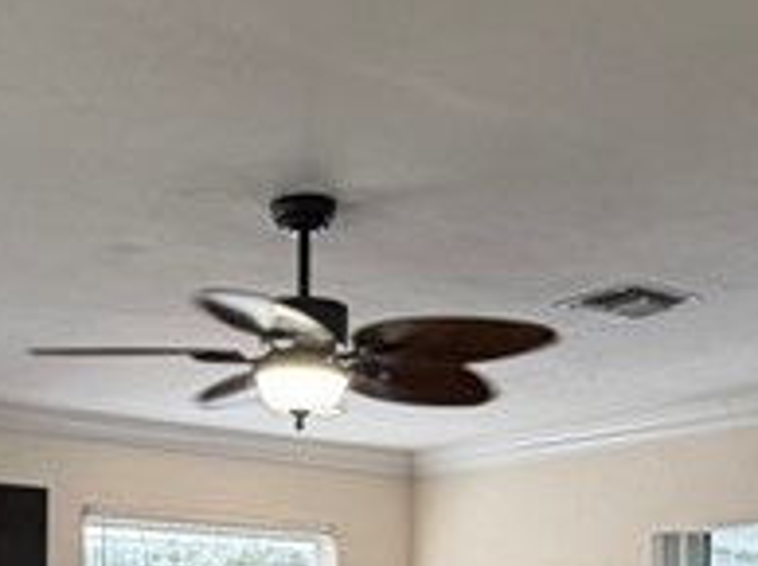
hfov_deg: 26.4
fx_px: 1618
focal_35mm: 74
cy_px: 742
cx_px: 352
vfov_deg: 18.4
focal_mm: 2.22
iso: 80
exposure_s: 1/120
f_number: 2.2
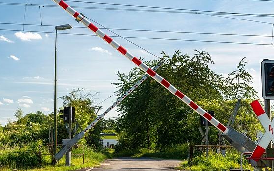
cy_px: 96
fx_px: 448
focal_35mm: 60
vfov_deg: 21.6
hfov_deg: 33.6
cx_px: 87
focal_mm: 35
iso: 100
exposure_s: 1/250
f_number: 4
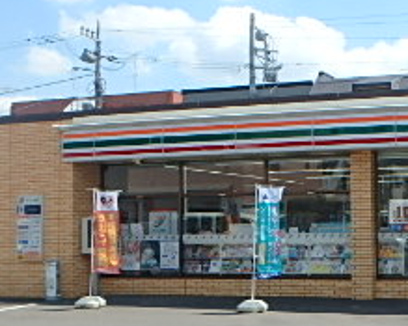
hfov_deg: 29.3
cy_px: 196
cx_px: 415
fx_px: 724
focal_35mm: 60
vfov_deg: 25.3
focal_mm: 3.7
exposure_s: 1/1000
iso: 125
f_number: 3.5
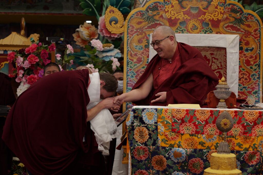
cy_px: 88
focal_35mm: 85
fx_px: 621
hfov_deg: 23.9
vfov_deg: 16.1
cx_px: 132
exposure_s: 1/160
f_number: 4
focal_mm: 85
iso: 3200
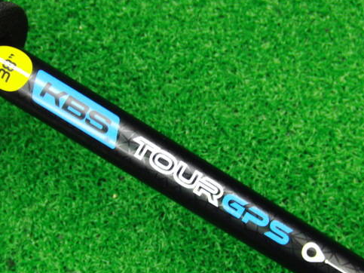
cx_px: 169
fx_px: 515
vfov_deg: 29.5
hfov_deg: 38.9
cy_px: 172
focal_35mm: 49
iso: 400
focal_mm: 6.42
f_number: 3.6
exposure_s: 1/25
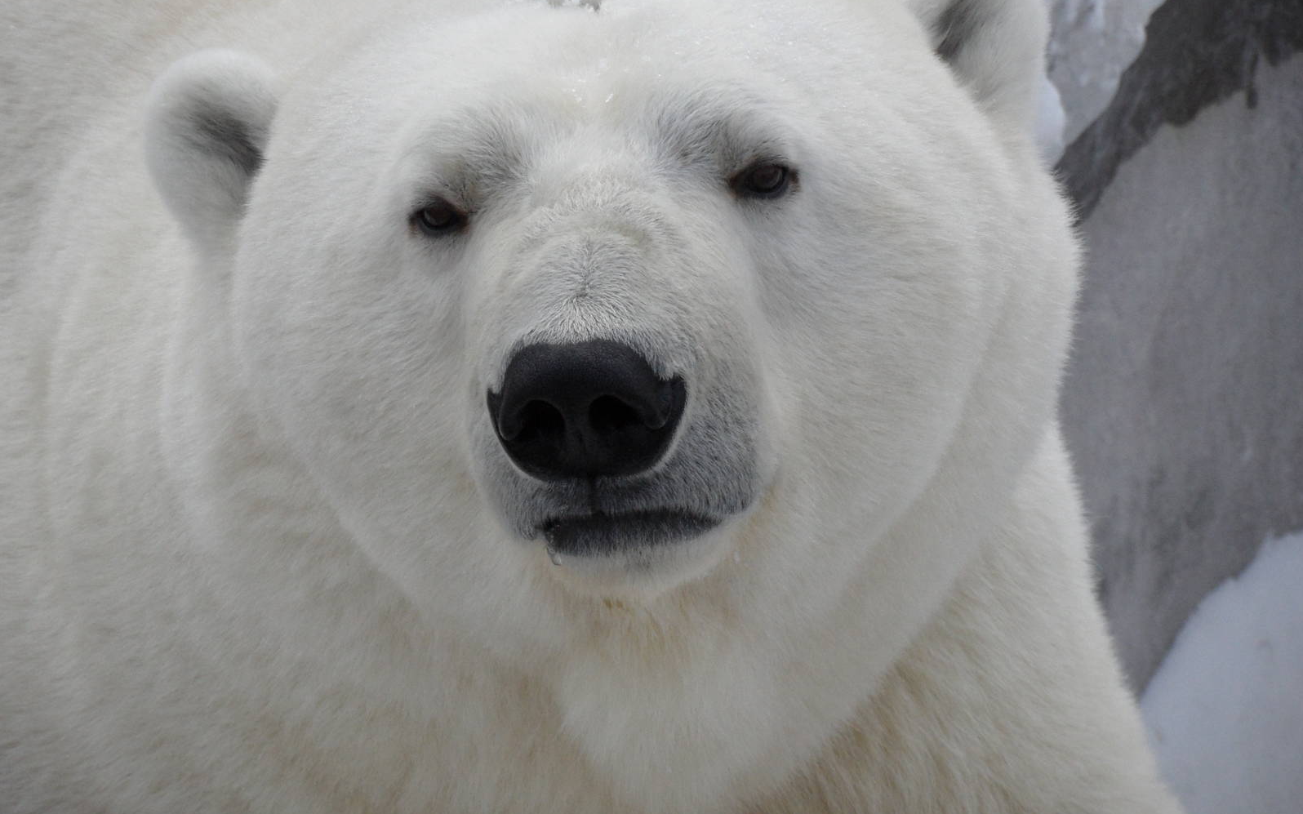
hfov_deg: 7.3
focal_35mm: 287
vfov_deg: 4.6
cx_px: 652
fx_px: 10190
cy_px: 329
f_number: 5
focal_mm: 44.4
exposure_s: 1/350
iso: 200
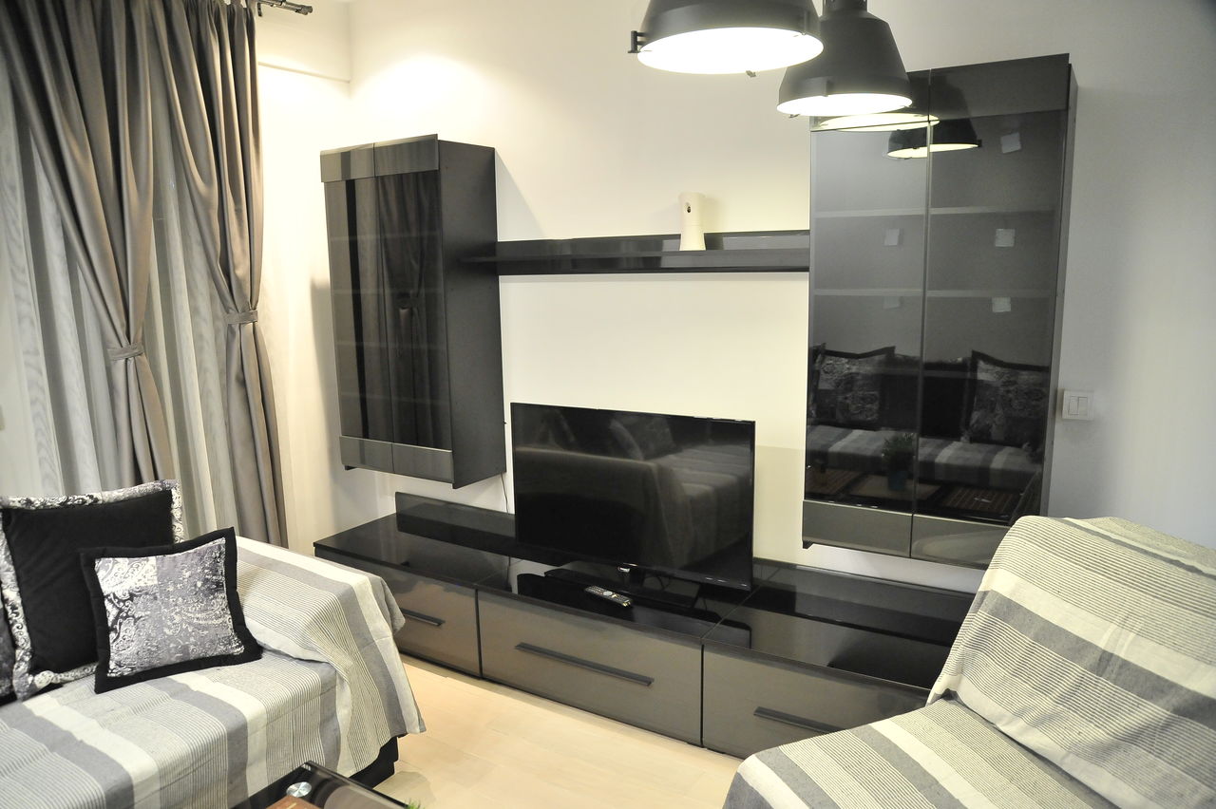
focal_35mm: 24
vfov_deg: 53.1
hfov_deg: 73.8
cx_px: 608
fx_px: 810
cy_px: 404
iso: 3200
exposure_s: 1/60
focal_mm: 24
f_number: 4
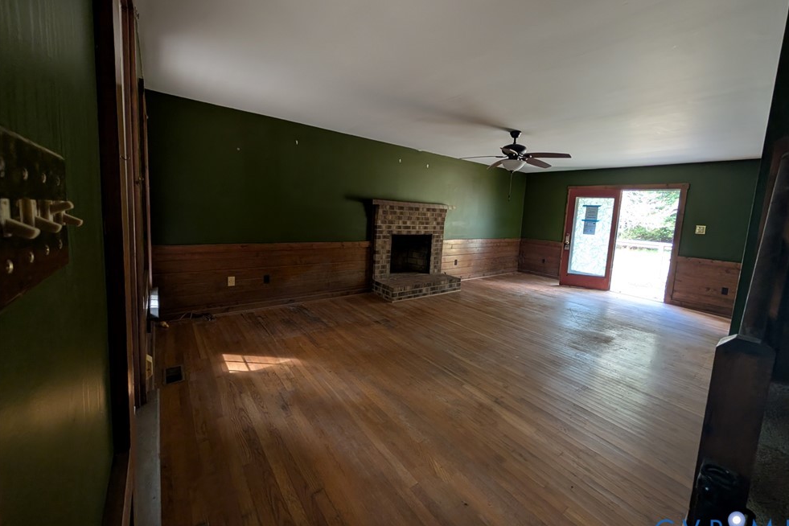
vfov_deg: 85.3
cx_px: 408
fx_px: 285
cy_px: 244
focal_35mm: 13
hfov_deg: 108.3
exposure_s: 1/23.8
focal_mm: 2.02
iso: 66
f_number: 1.7
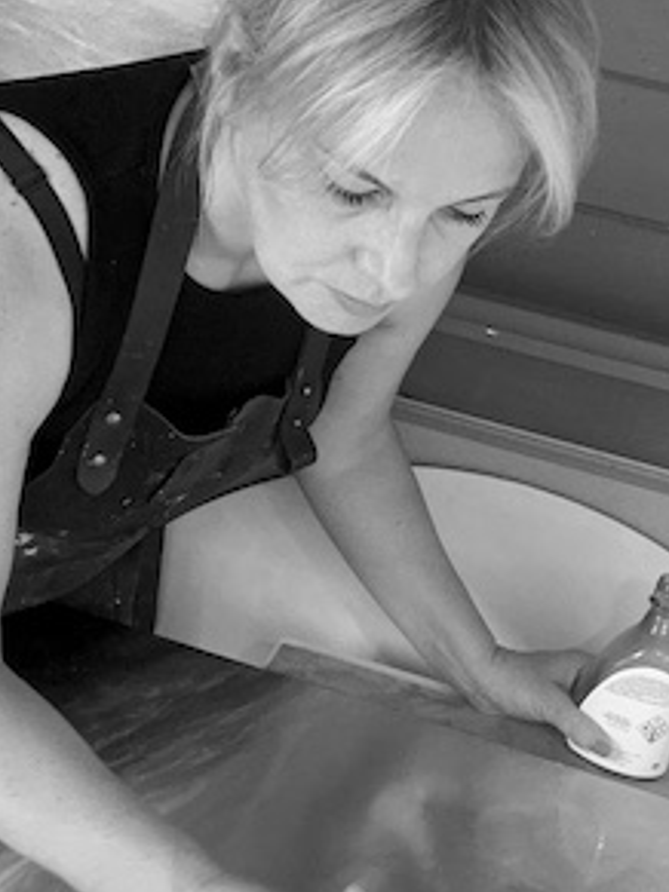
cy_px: 441
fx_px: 1418
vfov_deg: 34.9
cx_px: 417
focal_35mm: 55
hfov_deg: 26.5
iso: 125
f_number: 1.9
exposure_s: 1/60
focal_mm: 2.69
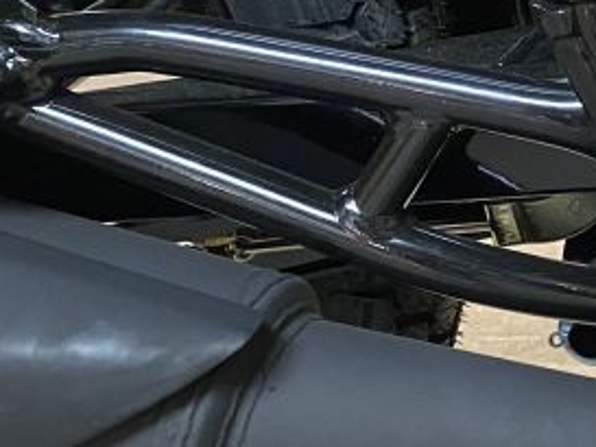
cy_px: 276
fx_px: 1740
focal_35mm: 101
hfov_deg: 15.8
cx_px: 1148
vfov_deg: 14.6
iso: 400
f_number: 1.8
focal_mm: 4.25
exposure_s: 1/50
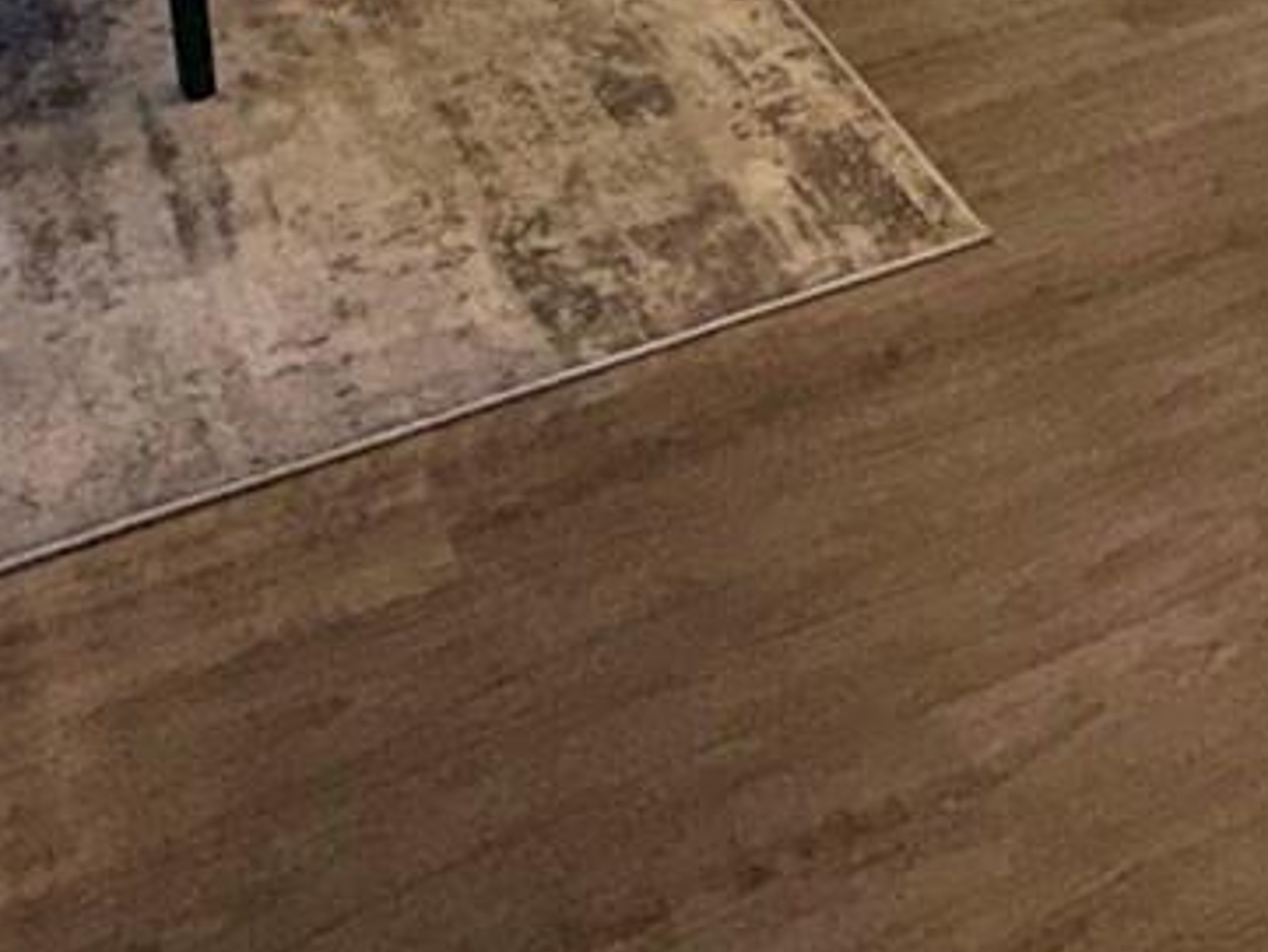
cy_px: -956
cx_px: 980
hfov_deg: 30.6
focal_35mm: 62
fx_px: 2272
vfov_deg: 17.2
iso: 50
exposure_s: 1/122
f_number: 2.2
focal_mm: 2.22
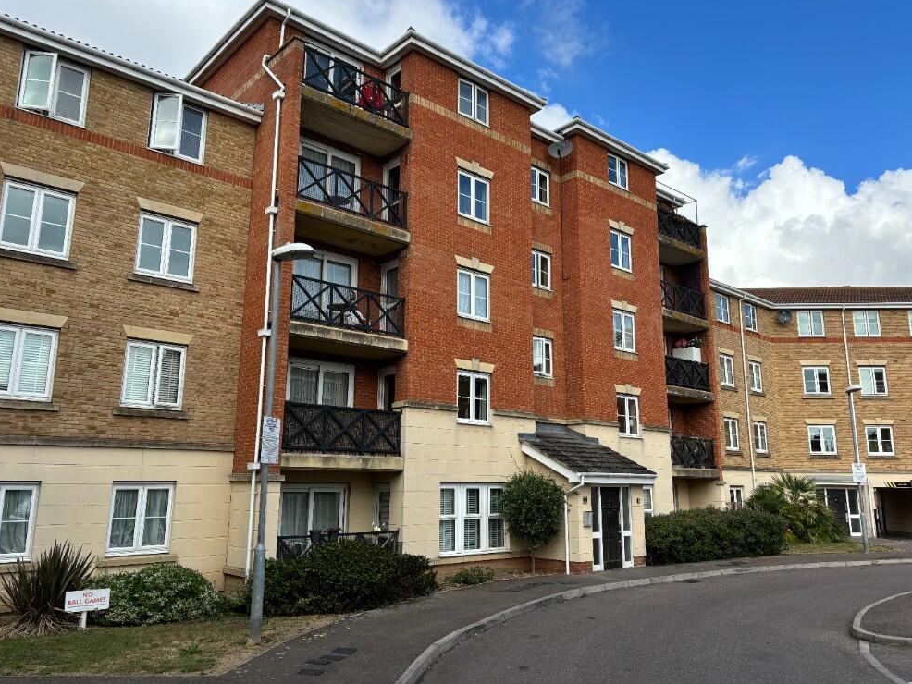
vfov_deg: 51.4
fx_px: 712
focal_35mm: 27
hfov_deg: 65.3
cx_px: 453
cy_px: 332
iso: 50
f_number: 1.6
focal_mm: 5.96
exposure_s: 1/1912
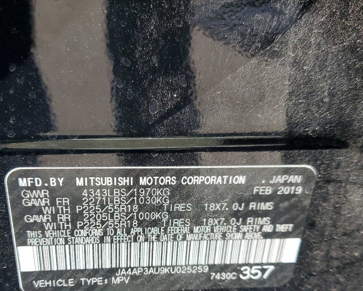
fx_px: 440
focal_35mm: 41
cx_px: 164
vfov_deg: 36.1
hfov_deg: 44.7
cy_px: 197
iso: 50
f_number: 1.5
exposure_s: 1/370
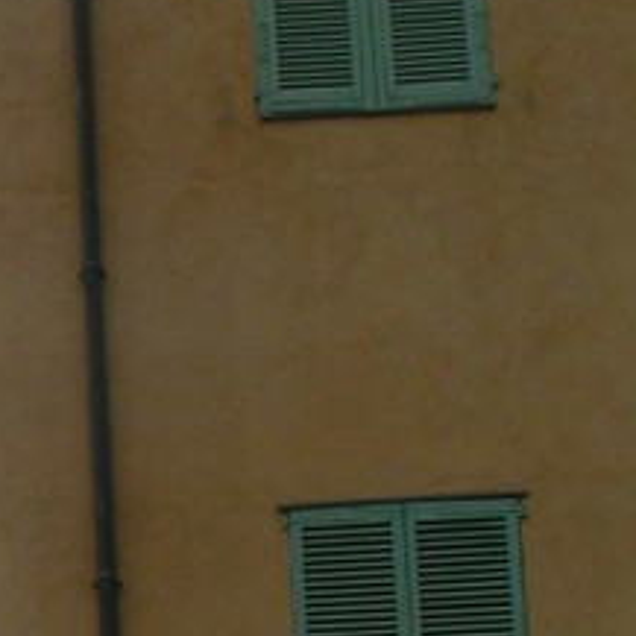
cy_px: 676
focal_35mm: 213
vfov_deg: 8.2
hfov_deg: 7.9
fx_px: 4428
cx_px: -533
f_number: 5.6
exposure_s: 1/250
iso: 50
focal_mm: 7.6
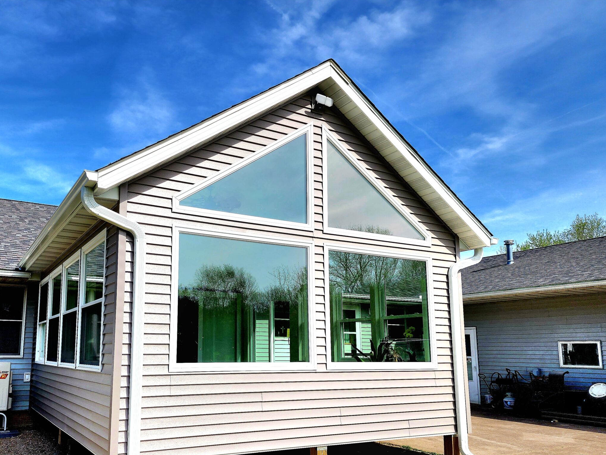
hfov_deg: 61.1
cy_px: 284
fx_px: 508
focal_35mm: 29
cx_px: 238
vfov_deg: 47.8
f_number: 1.8
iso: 12
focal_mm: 6.4
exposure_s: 1/2000
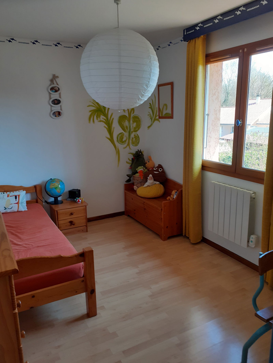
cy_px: 182
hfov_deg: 51.4
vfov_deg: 65.3
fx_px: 284
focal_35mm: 27
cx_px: 136
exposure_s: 1/100
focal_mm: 3.6
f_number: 1.9
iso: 80
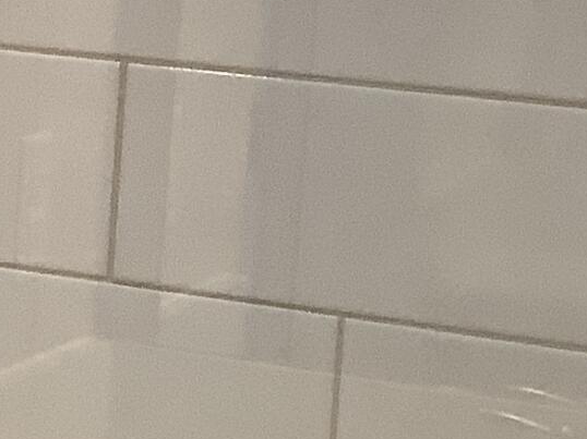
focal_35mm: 173
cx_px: -886
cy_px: -98
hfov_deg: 9.9
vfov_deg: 8.5
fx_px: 2932
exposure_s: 1/100
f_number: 2.4
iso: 80
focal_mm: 3.3
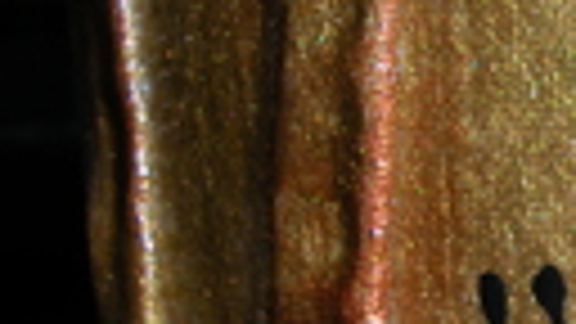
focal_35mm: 138
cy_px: 310
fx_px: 2108
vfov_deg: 8.7
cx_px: 724
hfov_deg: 14.9
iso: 64
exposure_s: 1/60
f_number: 5.6
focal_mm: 6.3
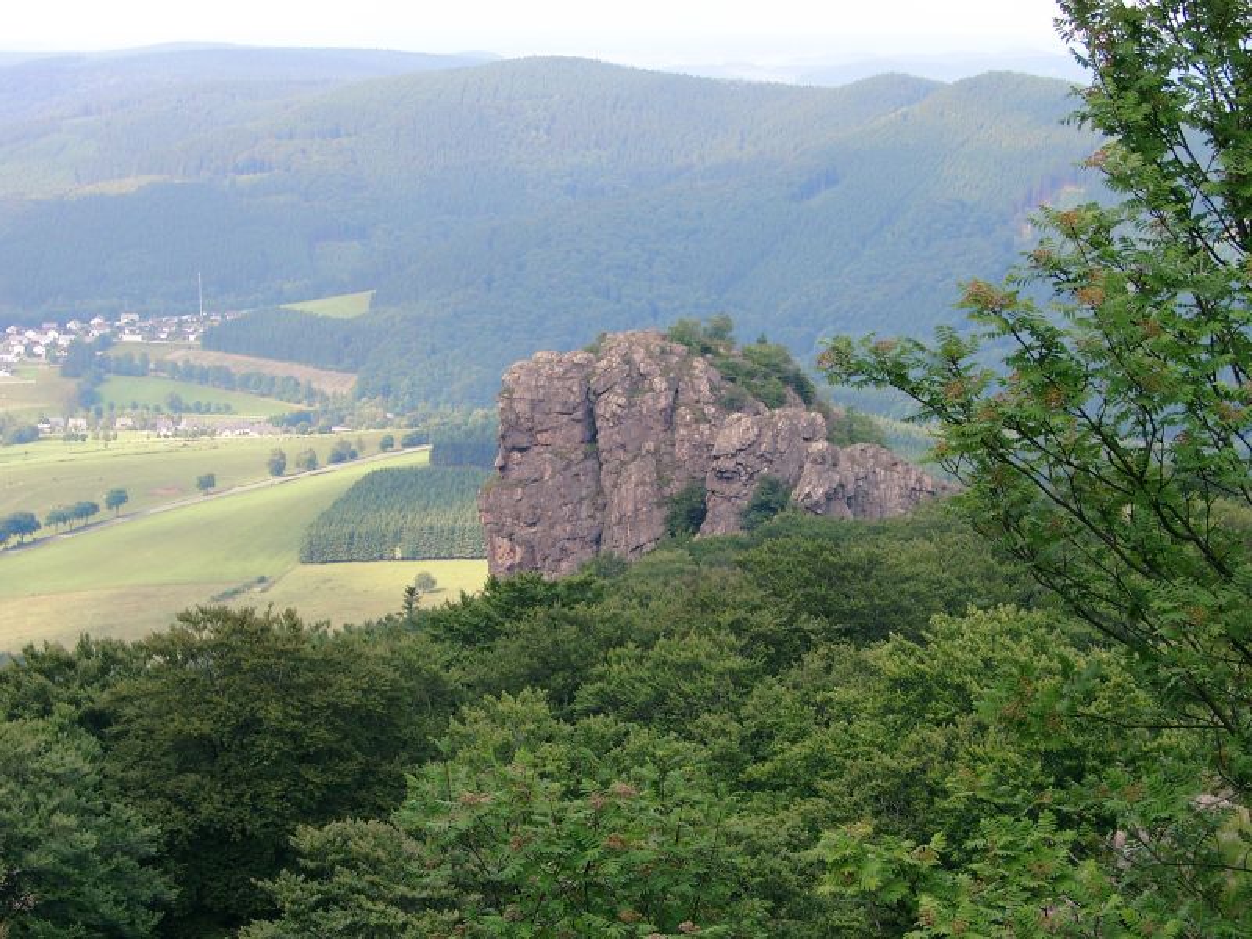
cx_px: 626
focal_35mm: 69
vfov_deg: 21.3
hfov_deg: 28.2
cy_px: 470
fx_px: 2496
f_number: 4
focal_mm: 14.22
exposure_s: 1/167
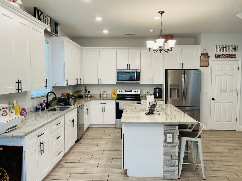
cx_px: 121
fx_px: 203
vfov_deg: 48.2
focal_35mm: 29
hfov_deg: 61.7
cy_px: 90
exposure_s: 1/60
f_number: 1.8
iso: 32
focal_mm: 3
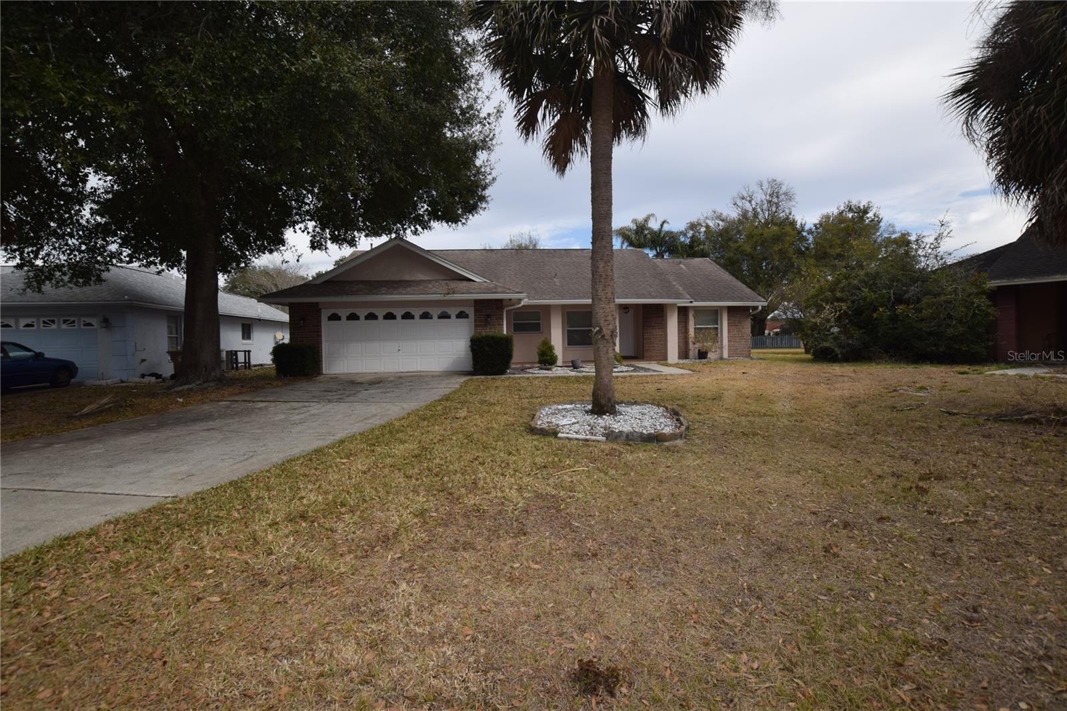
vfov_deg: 77.3
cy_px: 356
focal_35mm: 15
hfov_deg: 100.4
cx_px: 534
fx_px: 444
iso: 100
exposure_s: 1/200
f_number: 9
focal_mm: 10
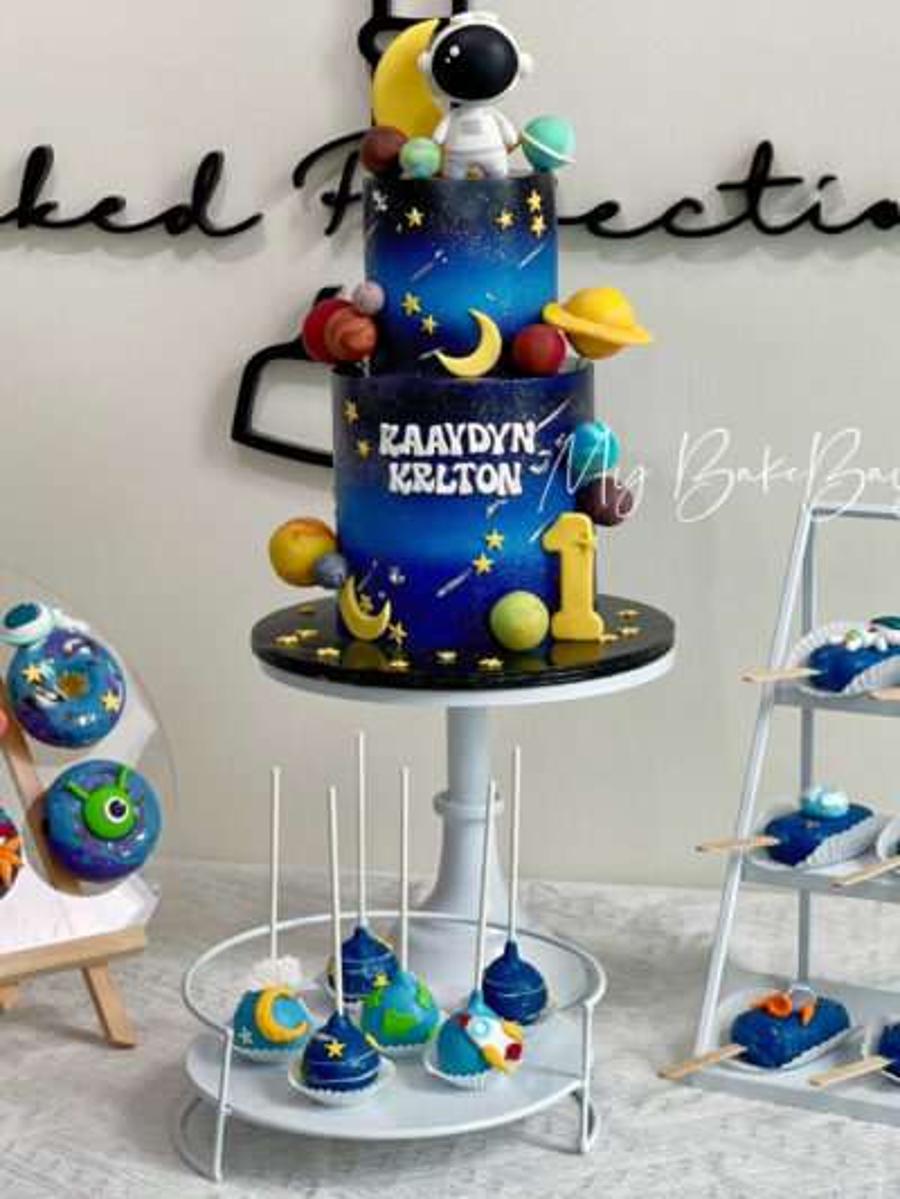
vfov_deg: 30.3
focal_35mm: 64
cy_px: 600
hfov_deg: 22.9
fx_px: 2218
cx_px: 450
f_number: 2.2
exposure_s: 1/100
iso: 64
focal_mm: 7.5
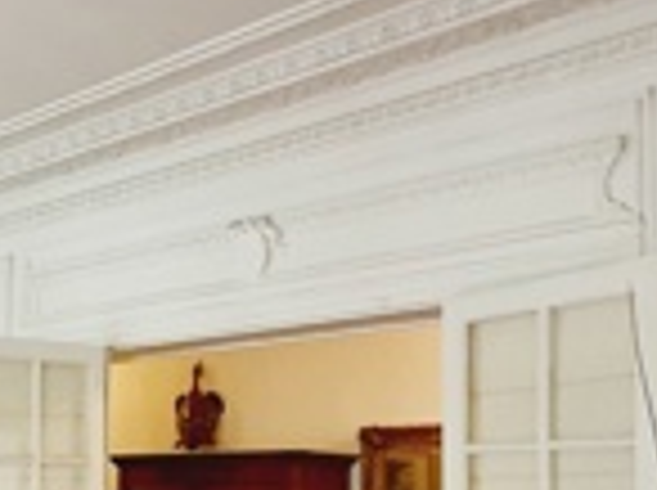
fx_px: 1080
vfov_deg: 24.7
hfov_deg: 27.5
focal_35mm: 57
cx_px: -225
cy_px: 459
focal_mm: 1.8
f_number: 2.2
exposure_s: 1/30
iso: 500
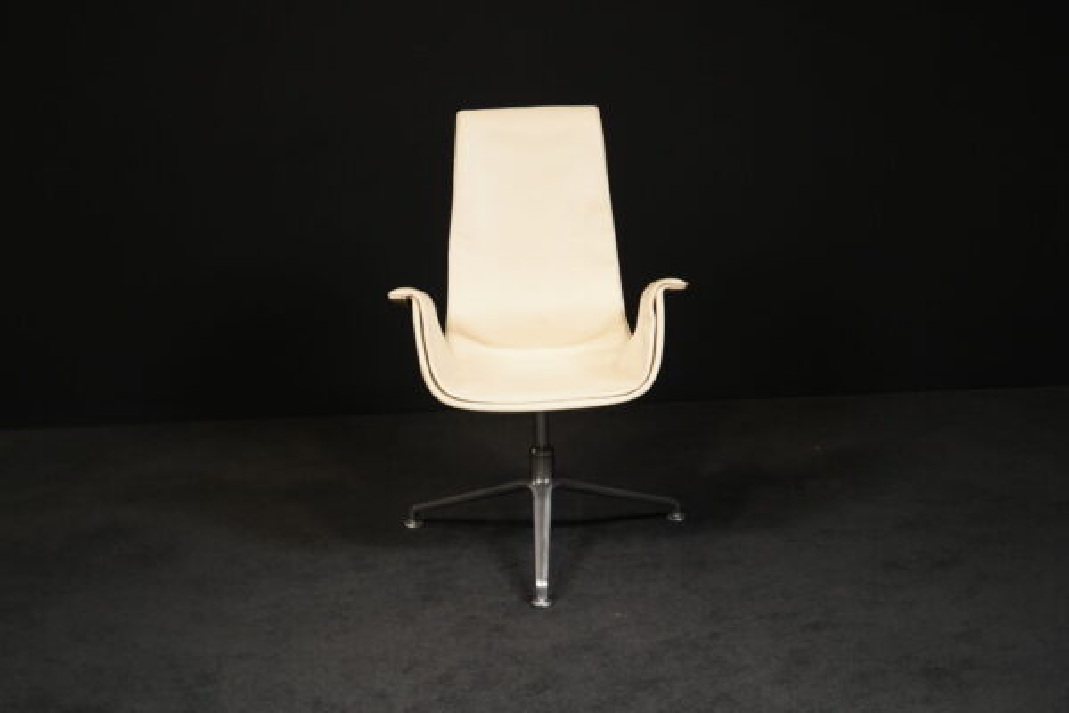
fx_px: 1663
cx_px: 534
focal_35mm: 56
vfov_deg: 24.2
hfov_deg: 35.6
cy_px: 356
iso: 3200
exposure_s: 1/100
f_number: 7.1
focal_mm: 56
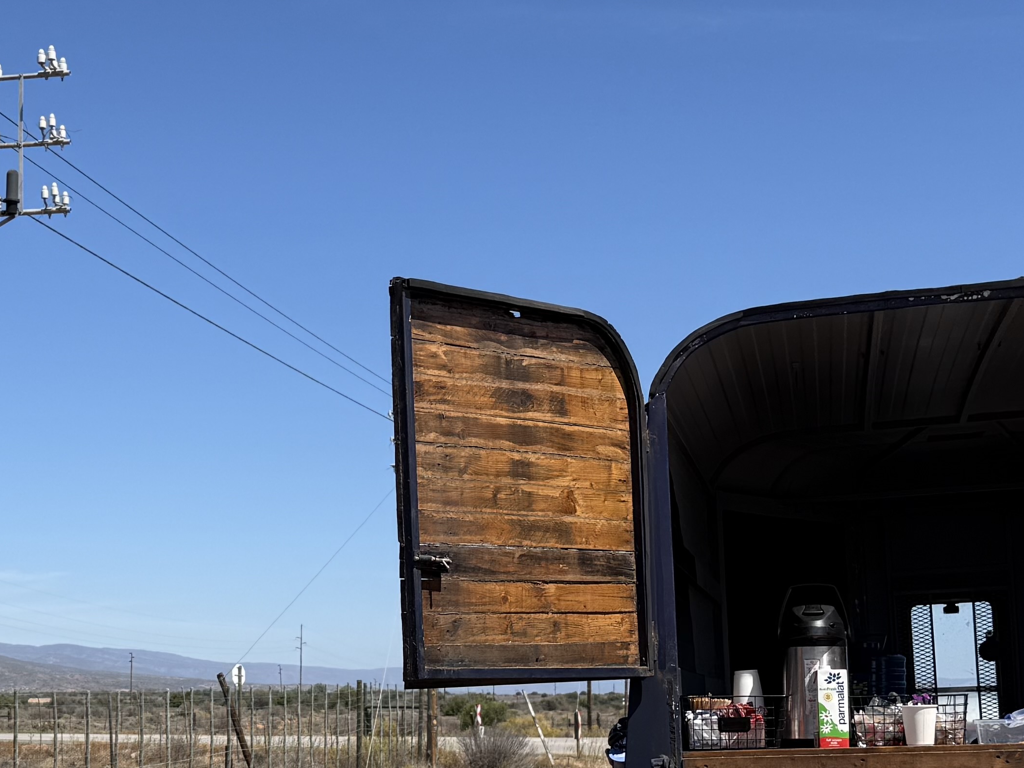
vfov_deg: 22.3
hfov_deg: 29.4
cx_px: 265
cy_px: 616
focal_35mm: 65
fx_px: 1923
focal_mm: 6.76
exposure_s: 1/5714
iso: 80
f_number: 1.78
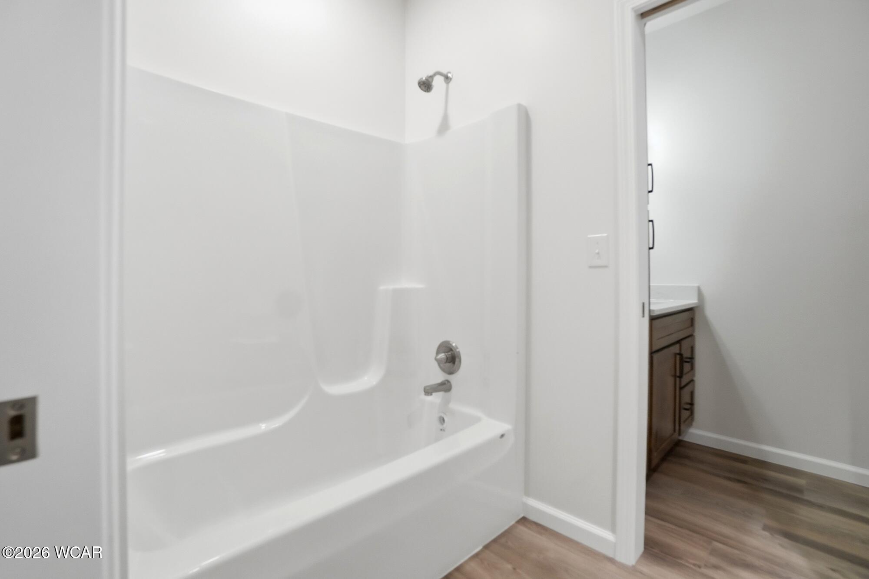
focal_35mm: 15
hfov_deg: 100.4
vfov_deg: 77.3
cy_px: 290
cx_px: 434
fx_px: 362
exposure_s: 1/200
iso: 125
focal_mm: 10
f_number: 5.6
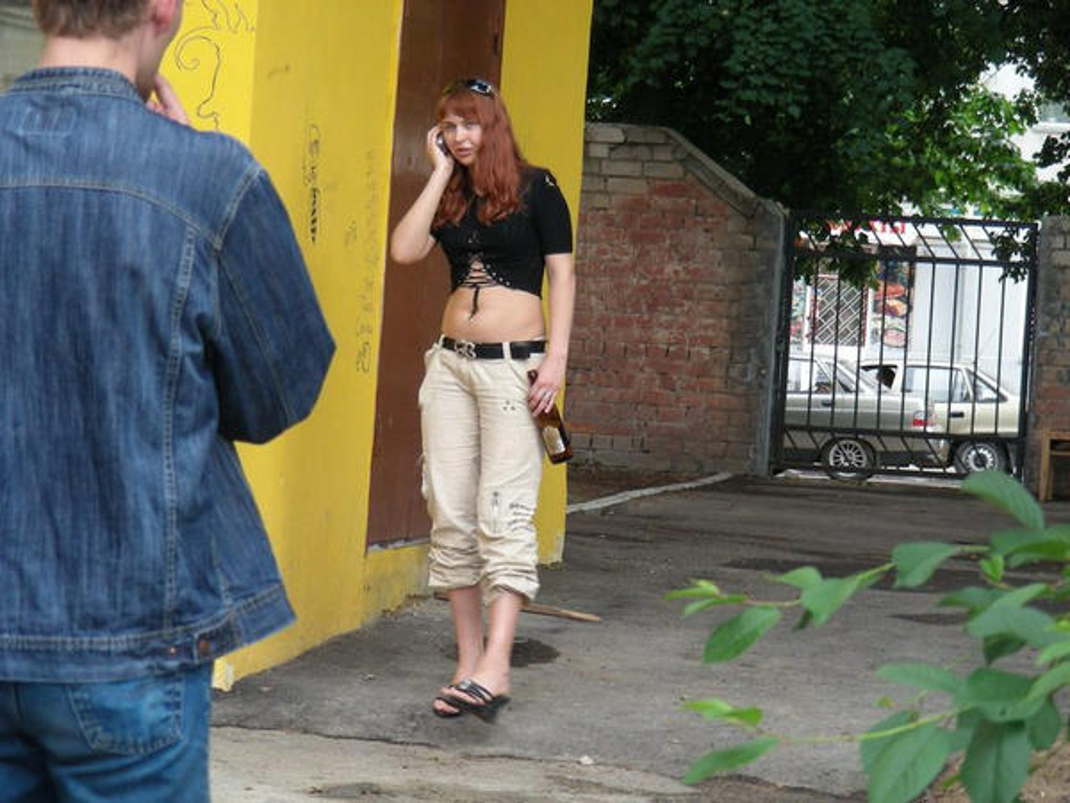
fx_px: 4575
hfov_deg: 13.3
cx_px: 535
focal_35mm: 148
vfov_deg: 10.0
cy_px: 402
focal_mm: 24.7
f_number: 3.5
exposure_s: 1/60
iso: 103
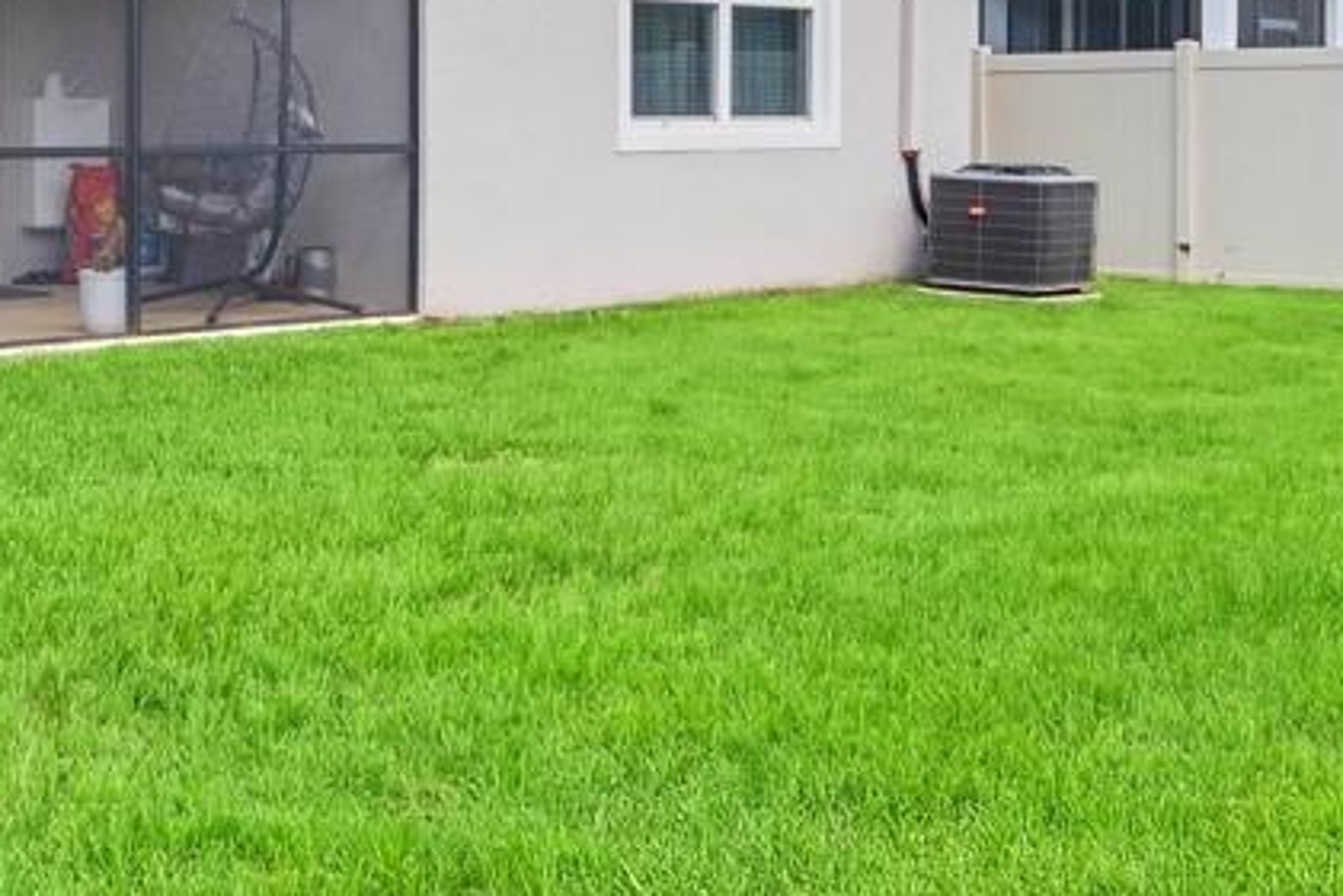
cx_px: 662
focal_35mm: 61
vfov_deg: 21.9
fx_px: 2275
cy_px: 149
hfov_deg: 32.9
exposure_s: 1/160
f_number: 9
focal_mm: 16
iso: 200
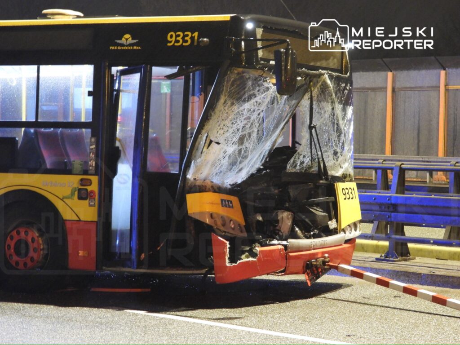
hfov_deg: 17.1
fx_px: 1528
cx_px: 230
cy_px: 172
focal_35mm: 115
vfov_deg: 12.9
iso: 800
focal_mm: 20.7
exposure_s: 1/1.6
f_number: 4
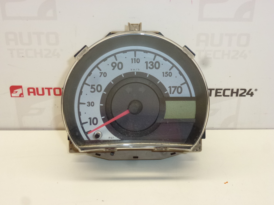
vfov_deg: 32.2
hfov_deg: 42.1
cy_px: 102
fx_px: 356
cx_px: 137
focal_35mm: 45
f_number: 4
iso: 400
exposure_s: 1/160
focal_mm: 8
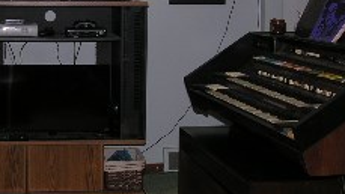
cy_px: 42
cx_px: 59
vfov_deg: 16.4
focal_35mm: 73
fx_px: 668
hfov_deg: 28.2
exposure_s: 1/60.1
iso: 50
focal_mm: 6.1
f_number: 4.1
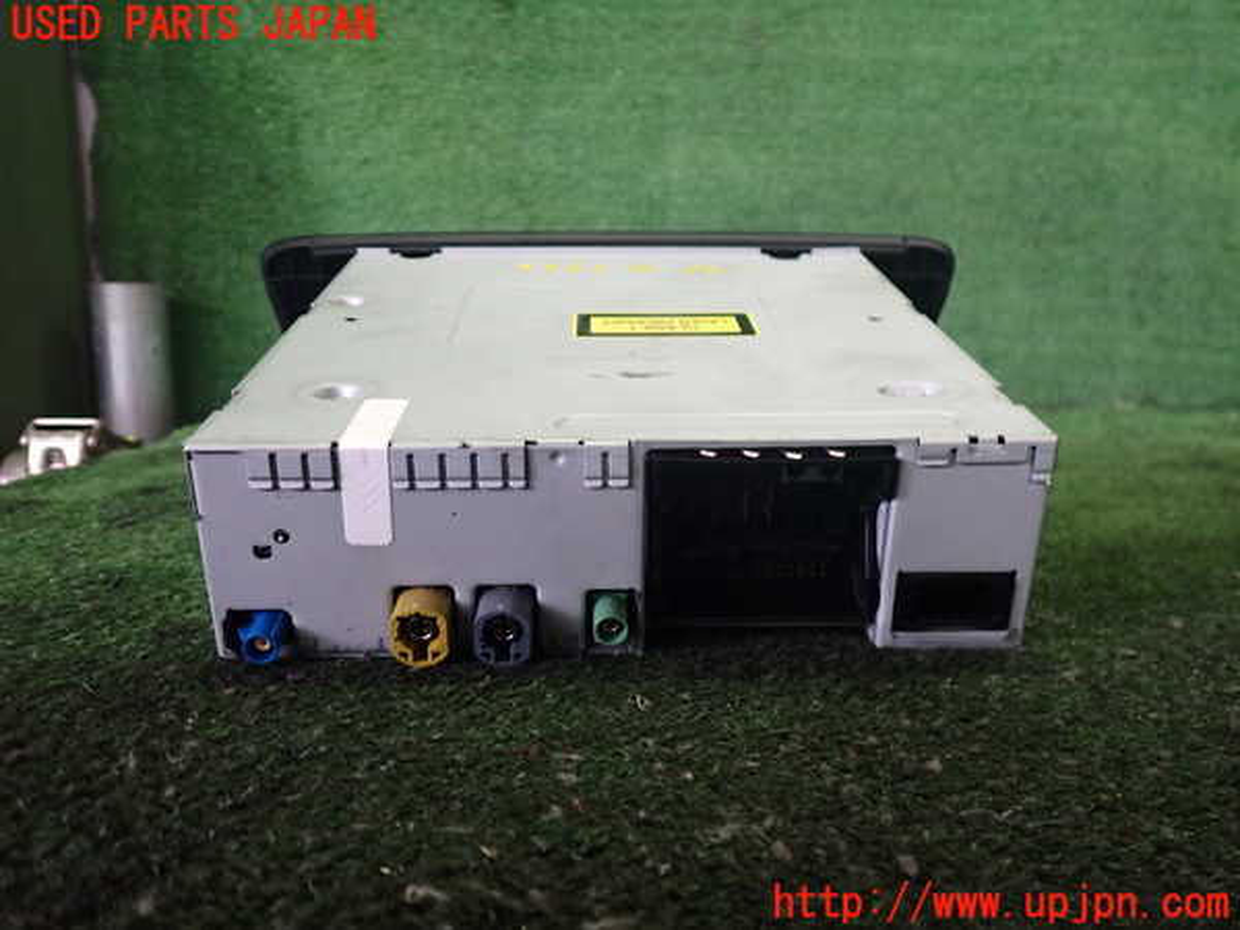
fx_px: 1075
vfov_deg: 46.8
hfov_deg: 60.0
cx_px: 620
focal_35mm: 30
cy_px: 465
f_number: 2.3
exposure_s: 1/60
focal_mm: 5.4
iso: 500
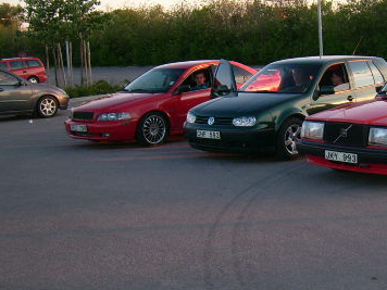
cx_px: 326
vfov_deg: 23.3
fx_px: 704
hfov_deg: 29.8
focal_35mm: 63
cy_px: 143
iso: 50
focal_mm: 5.95
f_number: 2.8
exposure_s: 1/104
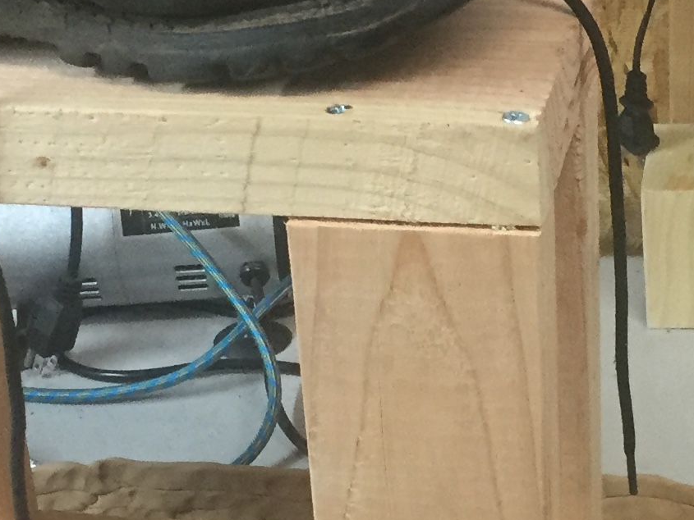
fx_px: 2246
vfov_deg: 13.2
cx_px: 529
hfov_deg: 17.5
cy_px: 419
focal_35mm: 112
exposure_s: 1/30
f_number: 2.2
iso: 125
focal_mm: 4.15
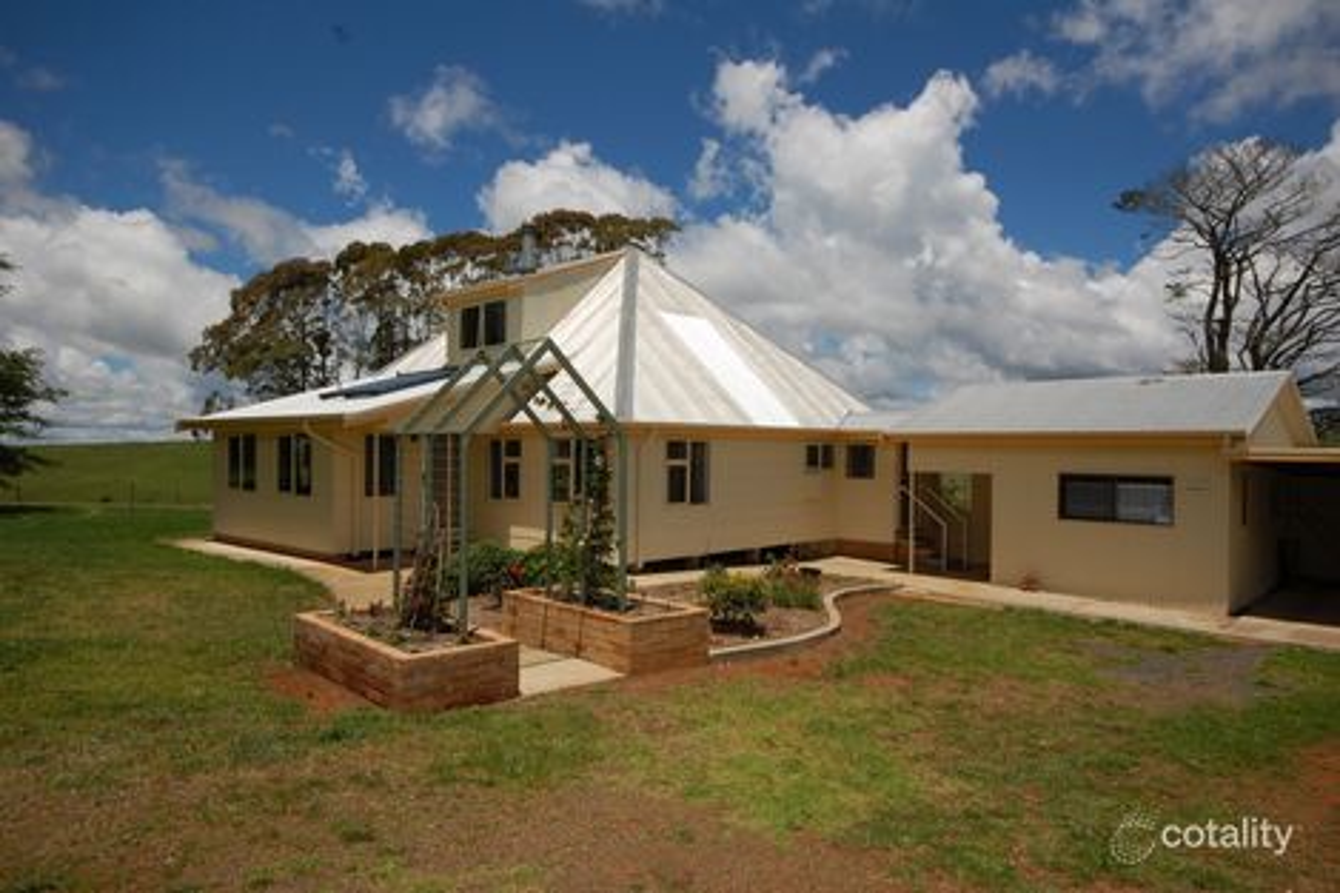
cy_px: 446
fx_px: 837
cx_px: 670
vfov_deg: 56.1
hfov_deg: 77.3
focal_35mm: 22
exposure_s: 1/500
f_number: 13
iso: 200
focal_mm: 15
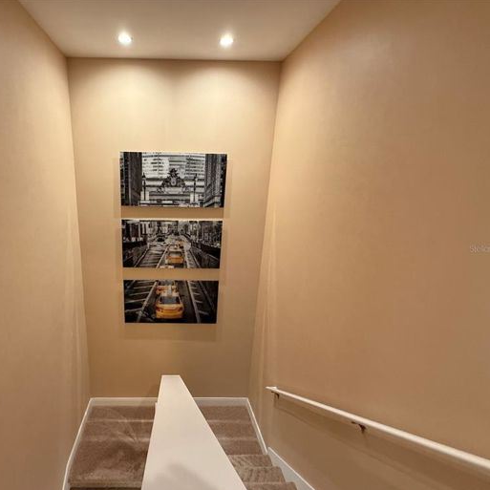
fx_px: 272
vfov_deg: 84.0
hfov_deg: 81.7
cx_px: 172
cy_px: 248
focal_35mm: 17
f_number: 2.2
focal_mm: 2.22
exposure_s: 1/60
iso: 400
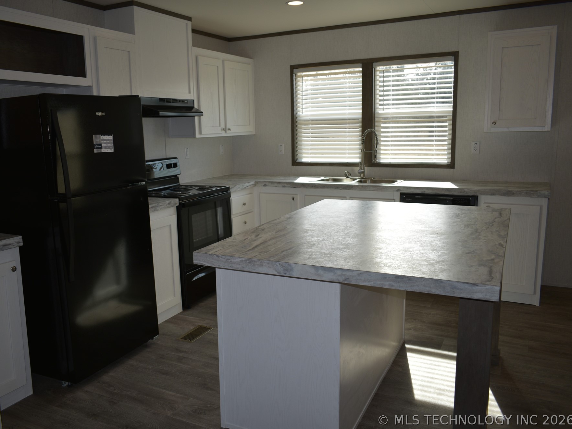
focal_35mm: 30
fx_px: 496
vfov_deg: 46.8
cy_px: 210
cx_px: 247
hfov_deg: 59.7
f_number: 3.5
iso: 100
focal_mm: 18
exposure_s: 1/160
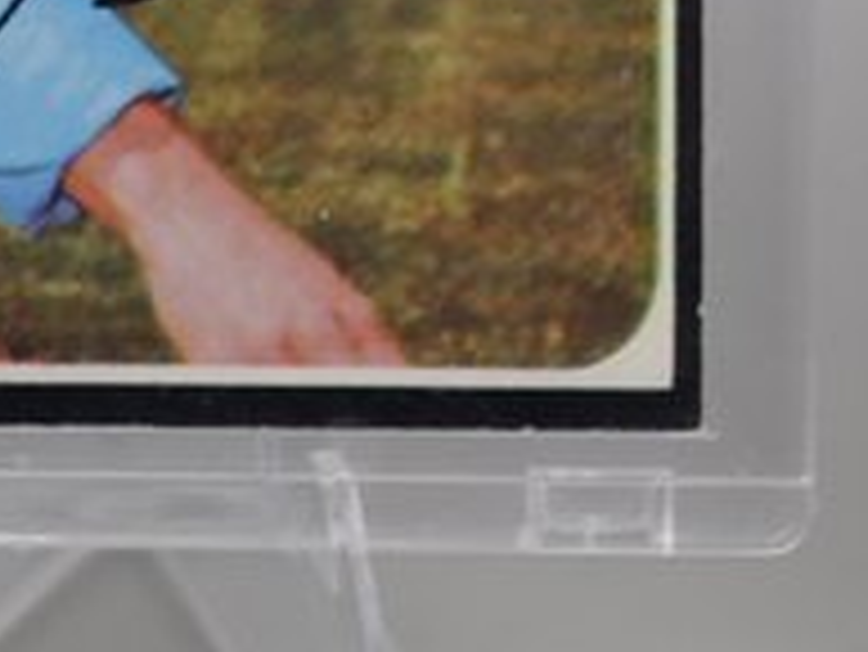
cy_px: -461
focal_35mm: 511
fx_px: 12821
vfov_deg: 2.9
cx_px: 866
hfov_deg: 3.9
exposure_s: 1/80
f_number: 4.5
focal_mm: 40
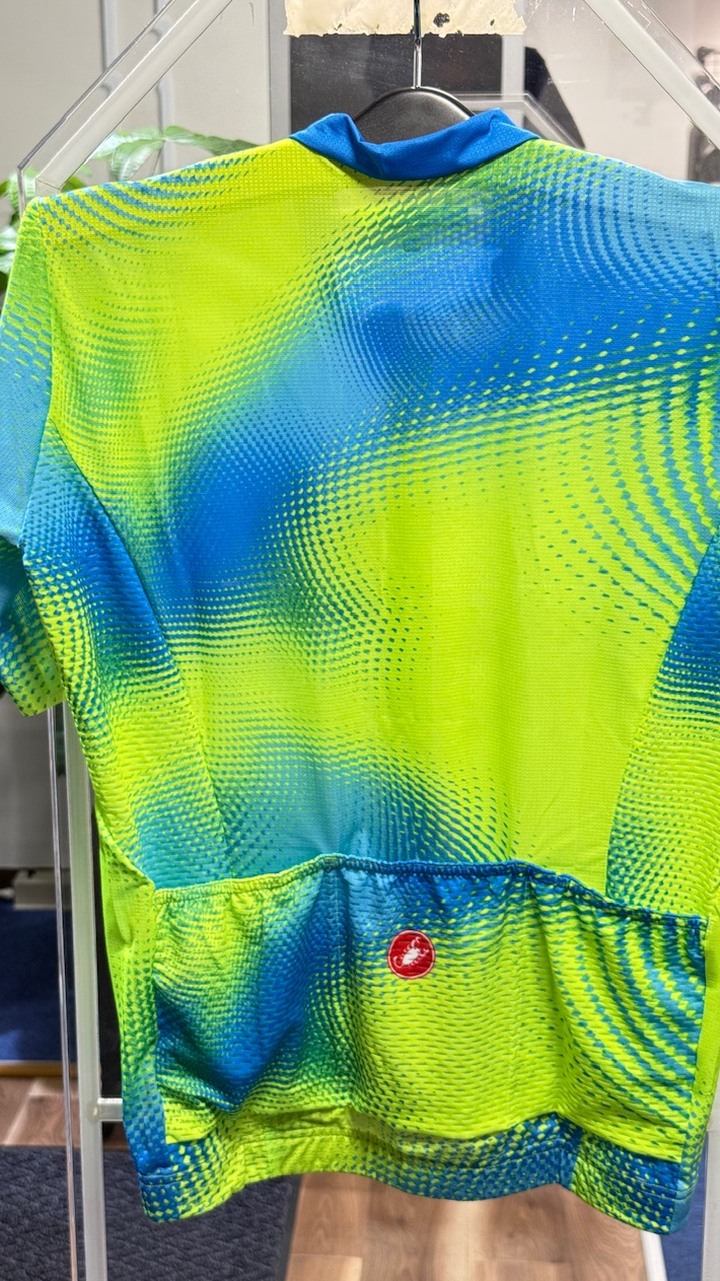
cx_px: 414
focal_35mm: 53
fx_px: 1800
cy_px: 648
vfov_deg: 39.2
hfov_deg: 22.6
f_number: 1.78
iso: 64
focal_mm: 6.76
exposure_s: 1/50
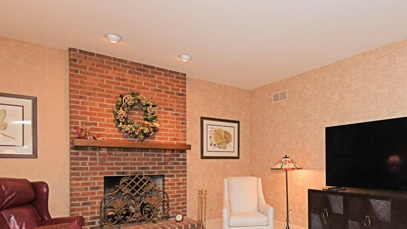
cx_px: 250
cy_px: 165
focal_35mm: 24
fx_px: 259
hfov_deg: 75.2
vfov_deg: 46.4
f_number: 10
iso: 4000
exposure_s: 1/250
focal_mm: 11
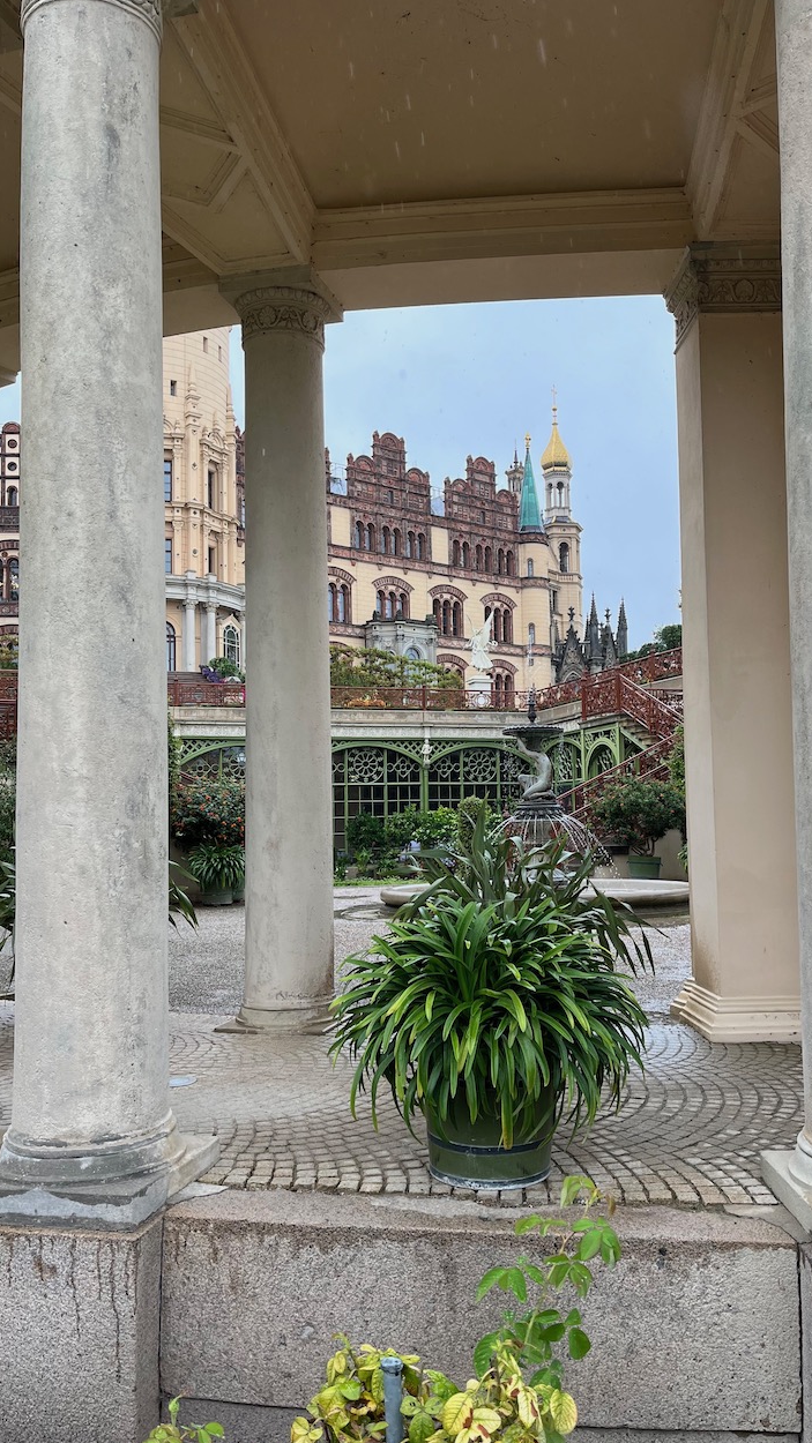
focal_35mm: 29
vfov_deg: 66.1
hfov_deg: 40.1
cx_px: 439
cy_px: 720
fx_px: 1110
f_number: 1.6
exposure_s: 1/363
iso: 50
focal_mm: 5.1
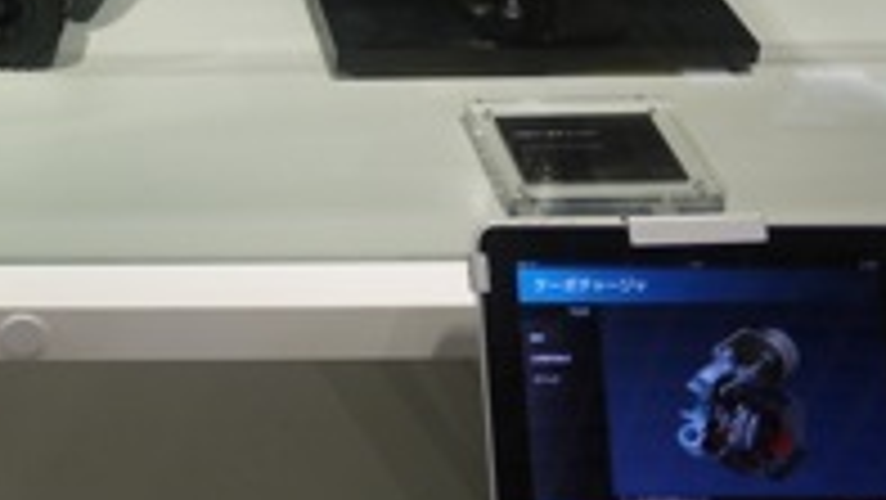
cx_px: -90
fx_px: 1598
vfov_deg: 16.4
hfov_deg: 28.2
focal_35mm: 68
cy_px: -212
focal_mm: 14
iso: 100
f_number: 2.5
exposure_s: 1/80
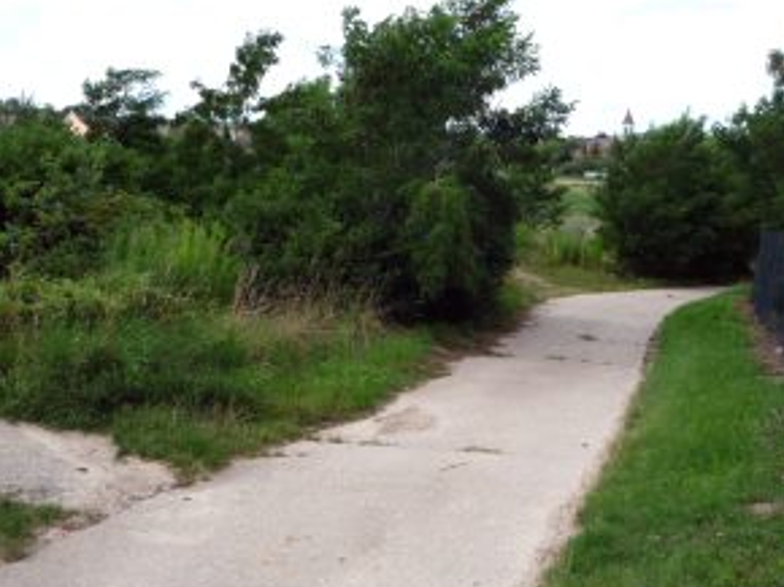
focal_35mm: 41
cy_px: 338
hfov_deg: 45.7
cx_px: 441
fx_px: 928
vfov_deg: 35.0
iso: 100
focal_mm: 4.7
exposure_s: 1/500
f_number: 3.3
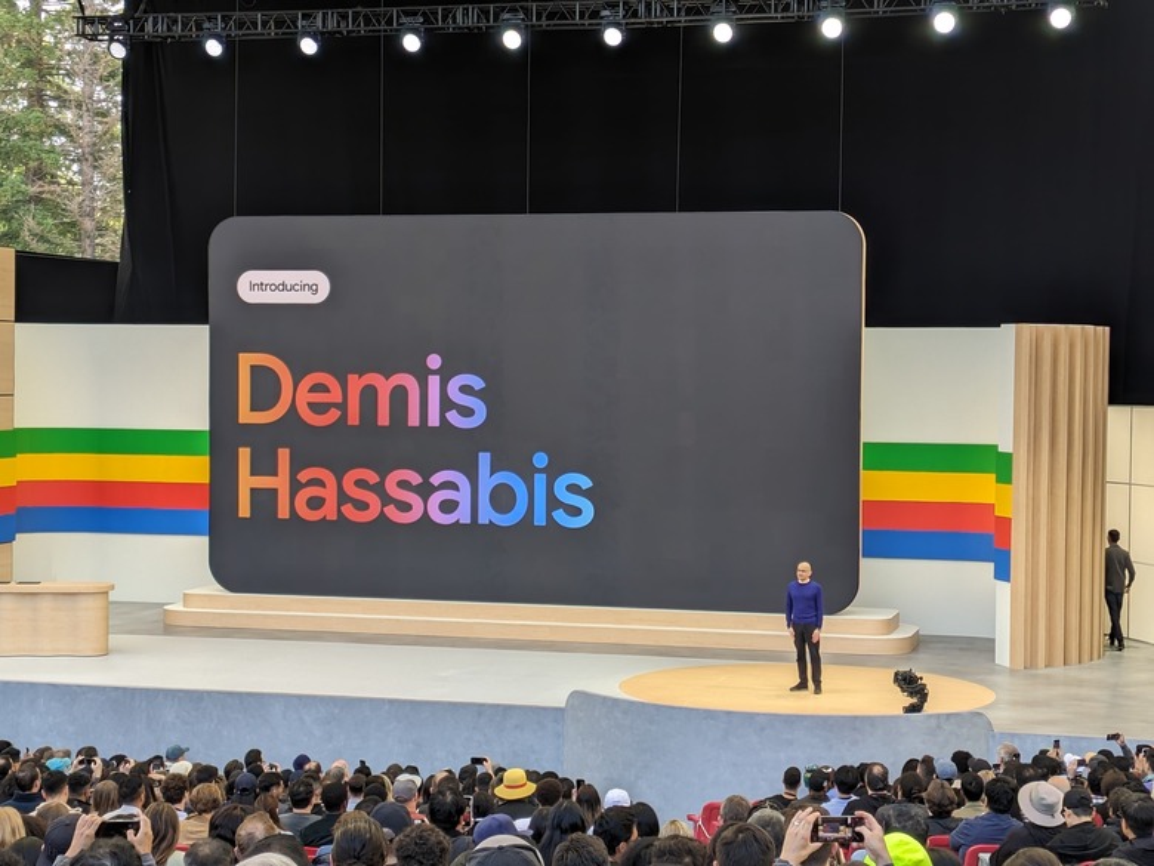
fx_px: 1634
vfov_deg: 29.7
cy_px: 433
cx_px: 577
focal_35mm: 49
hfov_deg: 38.9
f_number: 1.7
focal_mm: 4.53
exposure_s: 1/291
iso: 40
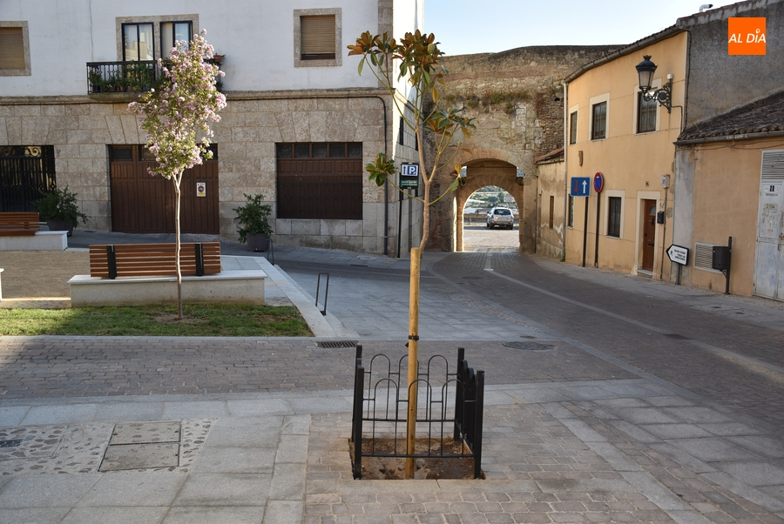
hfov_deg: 57.2
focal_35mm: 33
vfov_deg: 40.1
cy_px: 262
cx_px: 392
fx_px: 719
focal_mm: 22
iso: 100
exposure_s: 1/320
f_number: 3.5
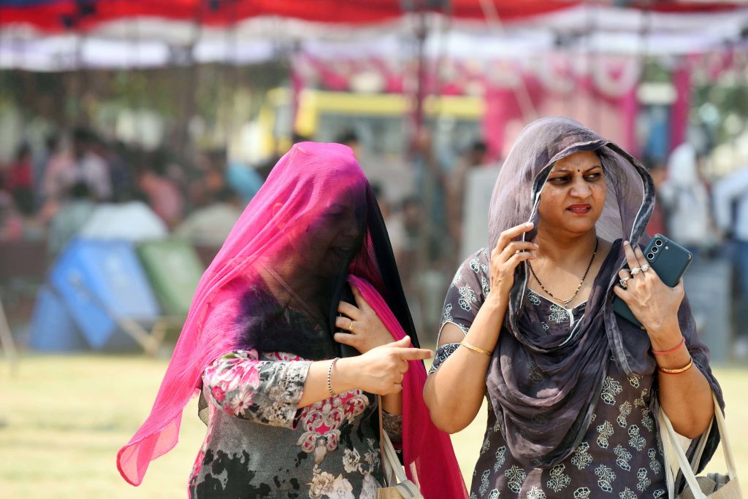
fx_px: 4158
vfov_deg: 6.9
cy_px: 250
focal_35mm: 200
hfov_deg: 10.3
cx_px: 374
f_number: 5.6
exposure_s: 1/500
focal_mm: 200
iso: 250
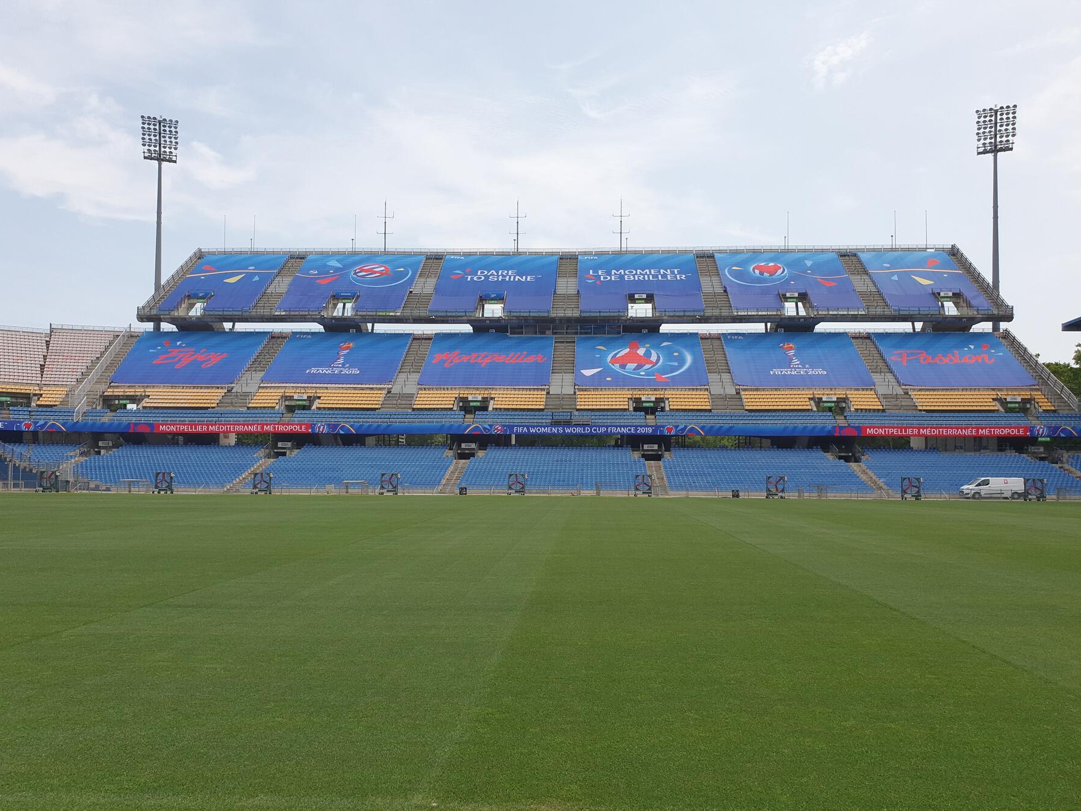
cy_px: 422
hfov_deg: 63.4
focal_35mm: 28
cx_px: 580
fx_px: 874
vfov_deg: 49.7
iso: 50
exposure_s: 1/1942
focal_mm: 4.32
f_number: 2.4
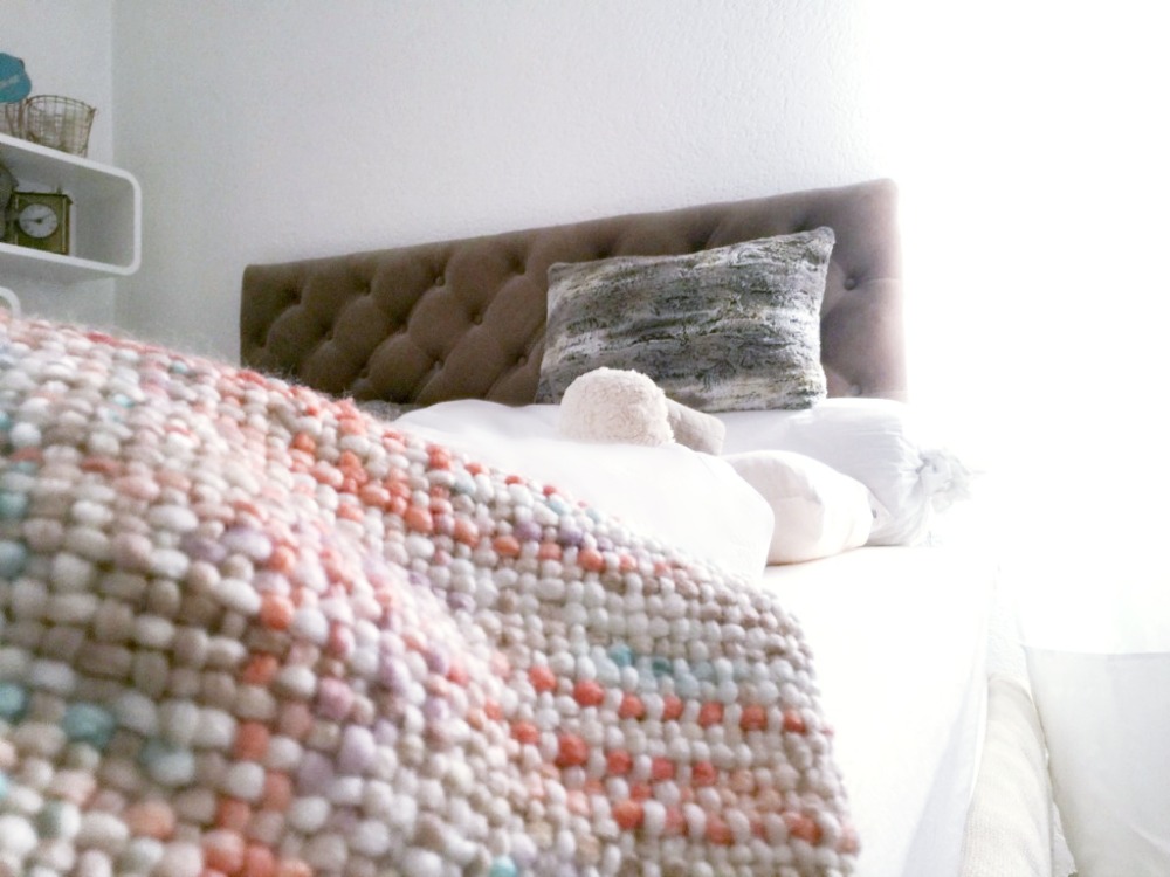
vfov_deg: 48.2
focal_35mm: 29
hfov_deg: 61.7
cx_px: 585
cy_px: 438
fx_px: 980
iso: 64
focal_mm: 4.15
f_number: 2.2
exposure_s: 1/33
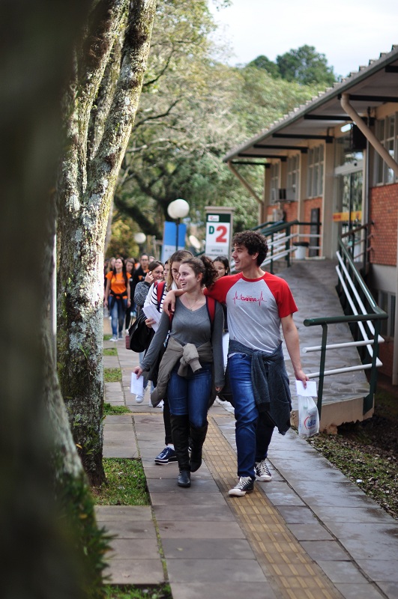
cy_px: 300
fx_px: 1247
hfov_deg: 18.1
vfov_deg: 27.0
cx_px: 199
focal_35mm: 75
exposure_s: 1/4000
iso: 200
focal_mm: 50
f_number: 1.4
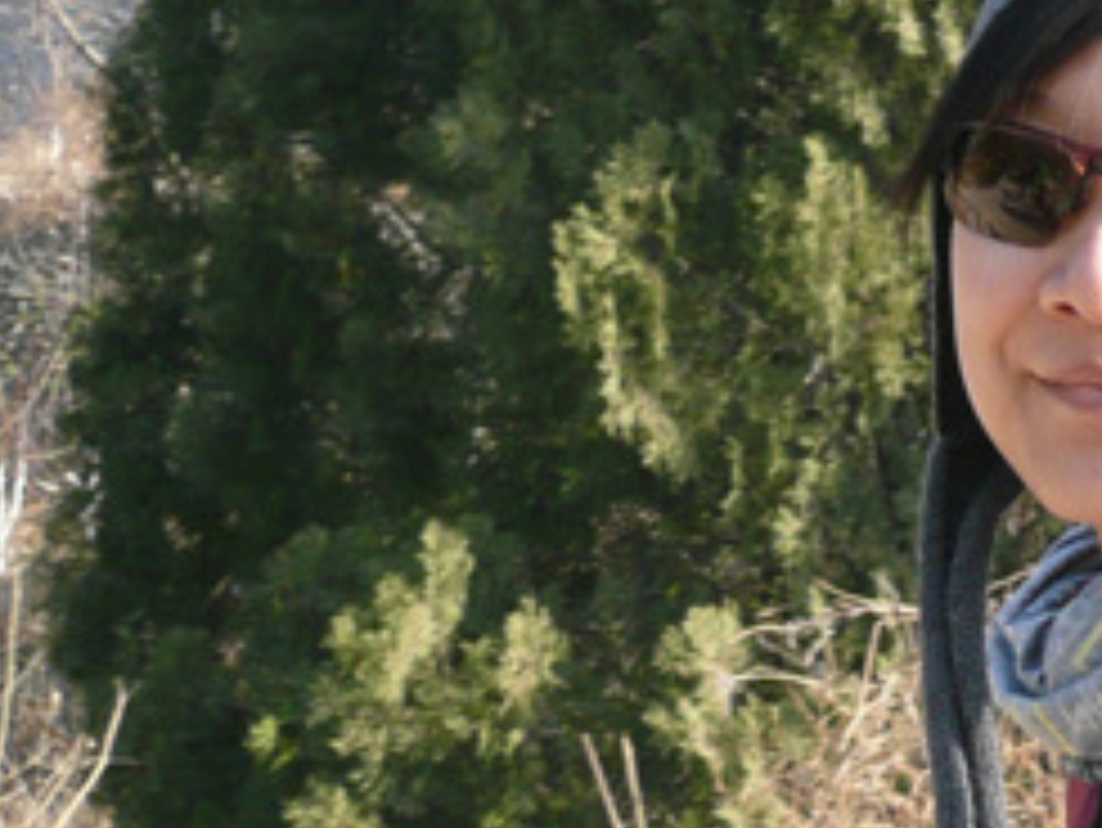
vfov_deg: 11.9
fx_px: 3981
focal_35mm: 125
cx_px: 1223
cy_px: 472
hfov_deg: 15.3
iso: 100
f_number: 3.6
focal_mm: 5.5
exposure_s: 1/200
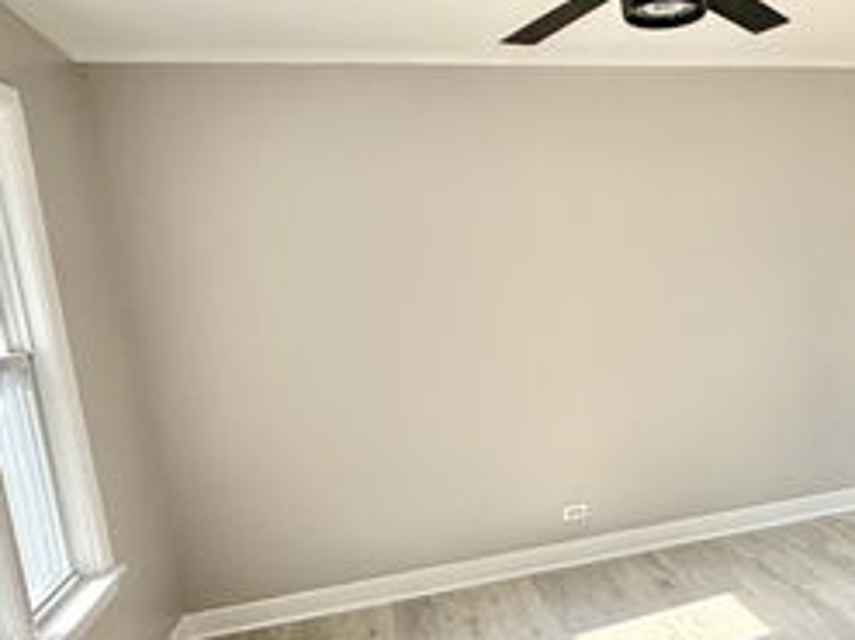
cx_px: 841
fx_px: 716
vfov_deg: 47.5
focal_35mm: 29
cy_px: 417
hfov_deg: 50.7
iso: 64
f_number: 2.2
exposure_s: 1/260
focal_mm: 2.22
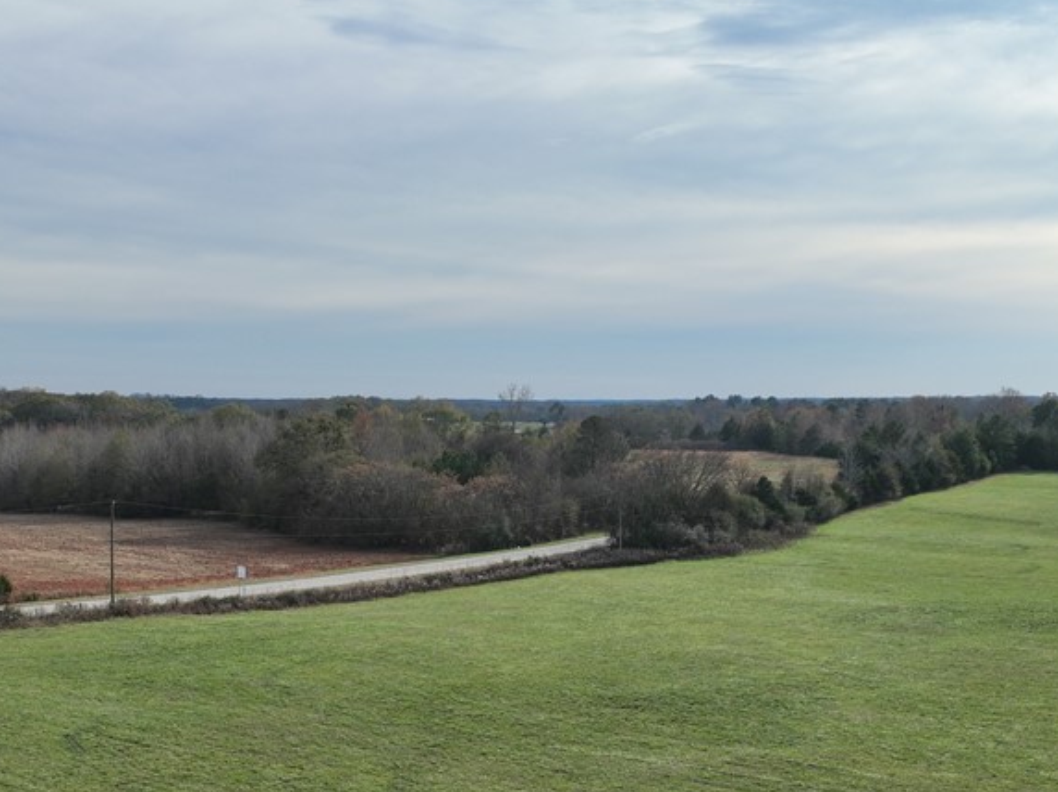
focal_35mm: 43
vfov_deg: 32.9
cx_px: 403
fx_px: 1313
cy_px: 597
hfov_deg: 43.6
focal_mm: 12.29
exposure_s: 1/320
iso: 190
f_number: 2.8
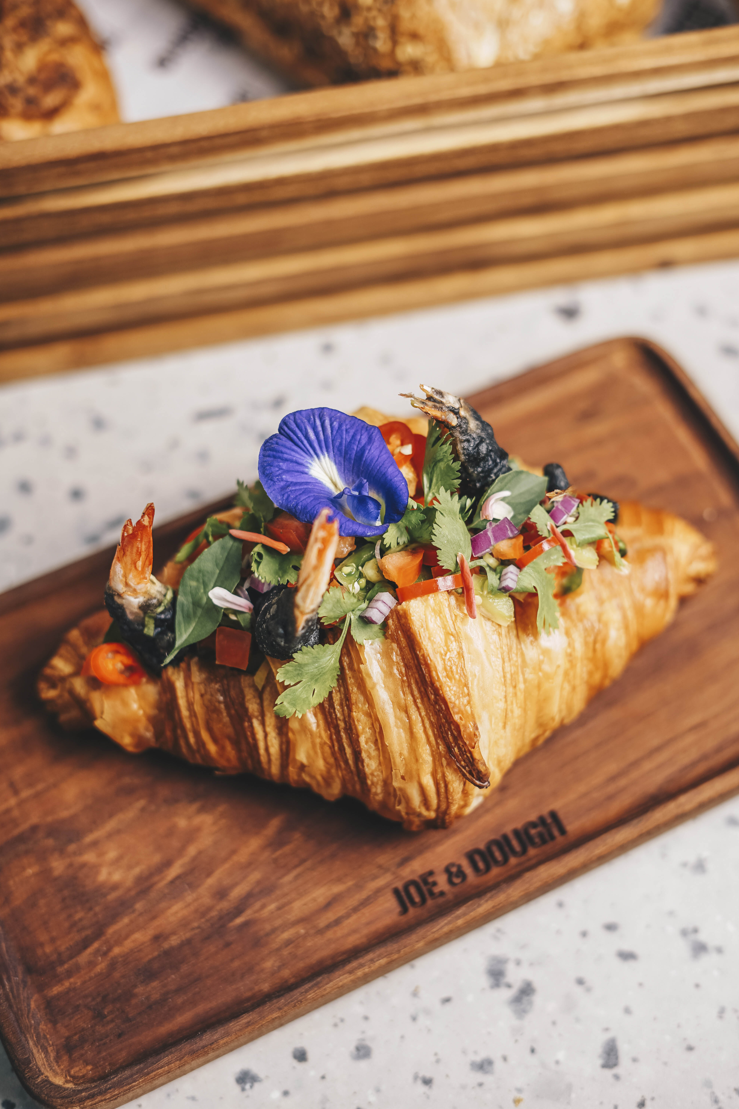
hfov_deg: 26.5
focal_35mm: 51
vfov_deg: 38.9
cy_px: 555
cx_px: 375
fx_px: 1570
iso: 50
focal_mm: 50
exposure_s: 1/125
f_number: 2.5
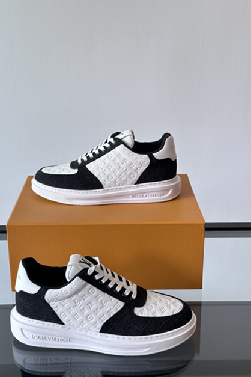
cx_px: 115
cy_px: 190
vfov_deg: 37.5
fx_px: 554
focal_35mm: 53
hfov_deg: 25.5
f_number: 1.78
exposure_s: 1/163
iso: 50
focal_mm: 6.86
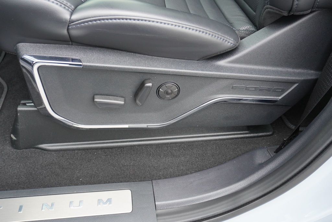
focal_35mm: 32
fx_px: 291
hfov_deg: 59.5
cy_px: 111
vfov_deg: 41.8
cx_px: 166
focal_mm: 21
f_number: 4
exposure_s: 1/160
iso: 1000
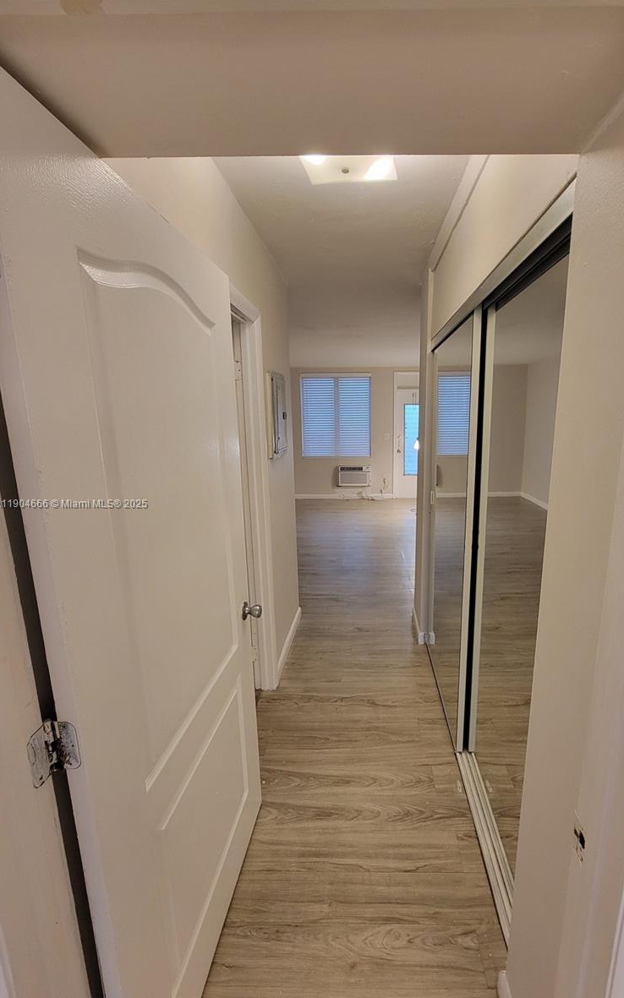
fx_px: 381
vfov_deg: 105.3
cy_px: 504
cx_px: 373
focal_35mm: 14
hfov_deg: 77.8
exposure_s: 1/60
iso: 200
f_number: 2.2
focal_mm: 2.2
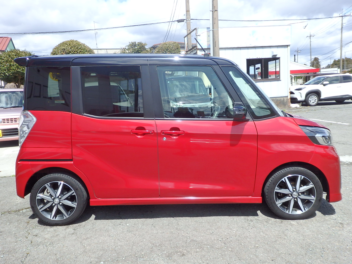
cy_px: 132
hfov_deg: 60.0
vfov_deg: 46.8
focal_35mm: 30
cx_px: 176
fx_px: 305
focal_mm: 5.5
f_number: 9.4
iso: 125
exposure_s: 1/1600
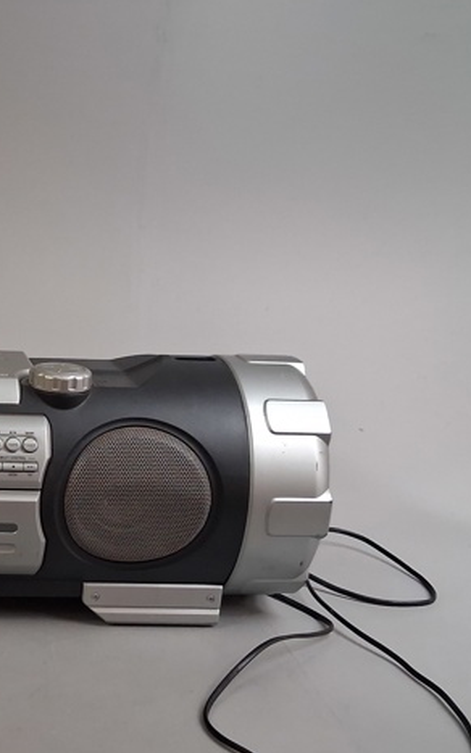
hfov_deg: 24.8
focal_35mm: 49
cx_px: -24
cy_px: 477
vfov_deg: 40.7
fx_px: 1006
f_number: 1.8
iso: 500
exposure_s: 1/100
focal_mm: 4
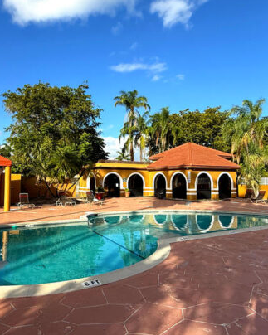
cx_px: 116
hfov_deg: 54.7
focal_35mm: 26
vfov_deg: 66.0
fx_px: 258
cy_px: 163
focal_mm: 2.22
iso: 50
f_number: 2.2
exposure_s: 1/1534
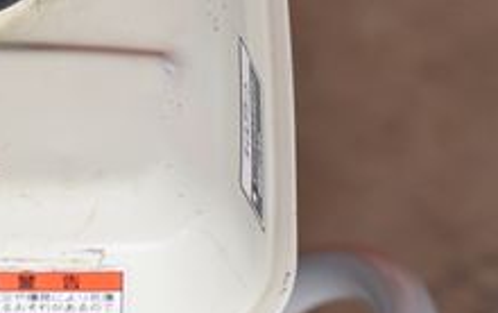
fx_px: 3396
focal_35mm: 250
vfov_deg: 5.3
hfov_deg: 8.3
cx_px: -20
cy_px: 50
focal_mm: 72
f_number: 6.3
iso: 1250
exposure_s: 1/500
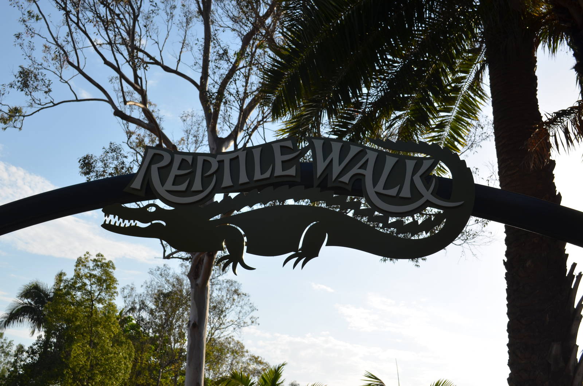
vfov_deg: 31.8
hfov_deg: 46.5
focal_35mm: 42
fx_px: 679
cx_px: 292
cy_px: 193
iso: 100
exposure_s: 1/320
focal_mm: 28
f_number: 8
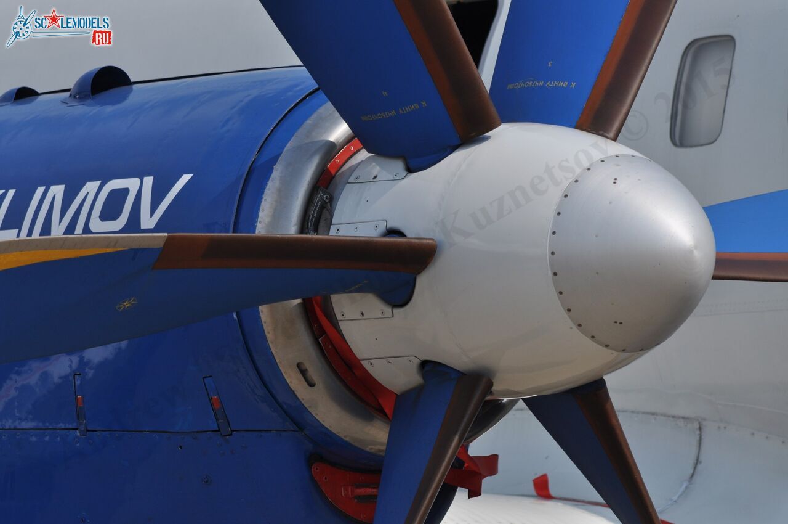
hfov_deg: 7.2
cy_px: 262
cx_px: 394
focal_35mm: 285
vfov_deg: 4.8
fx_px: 6230
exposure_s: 1/1250
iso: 200
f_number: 8
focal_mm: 190
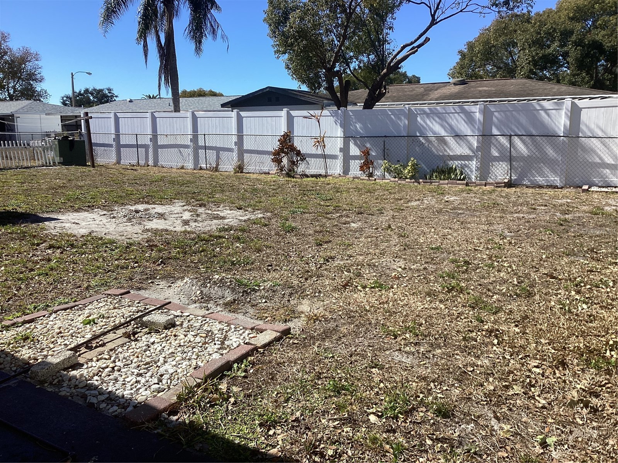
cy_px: 232
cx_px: 309
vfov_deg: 45.4
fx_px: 553
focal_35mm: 31
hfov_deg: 58.4
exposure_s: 1/1381
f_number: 2.4
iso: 25
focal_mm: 3.3
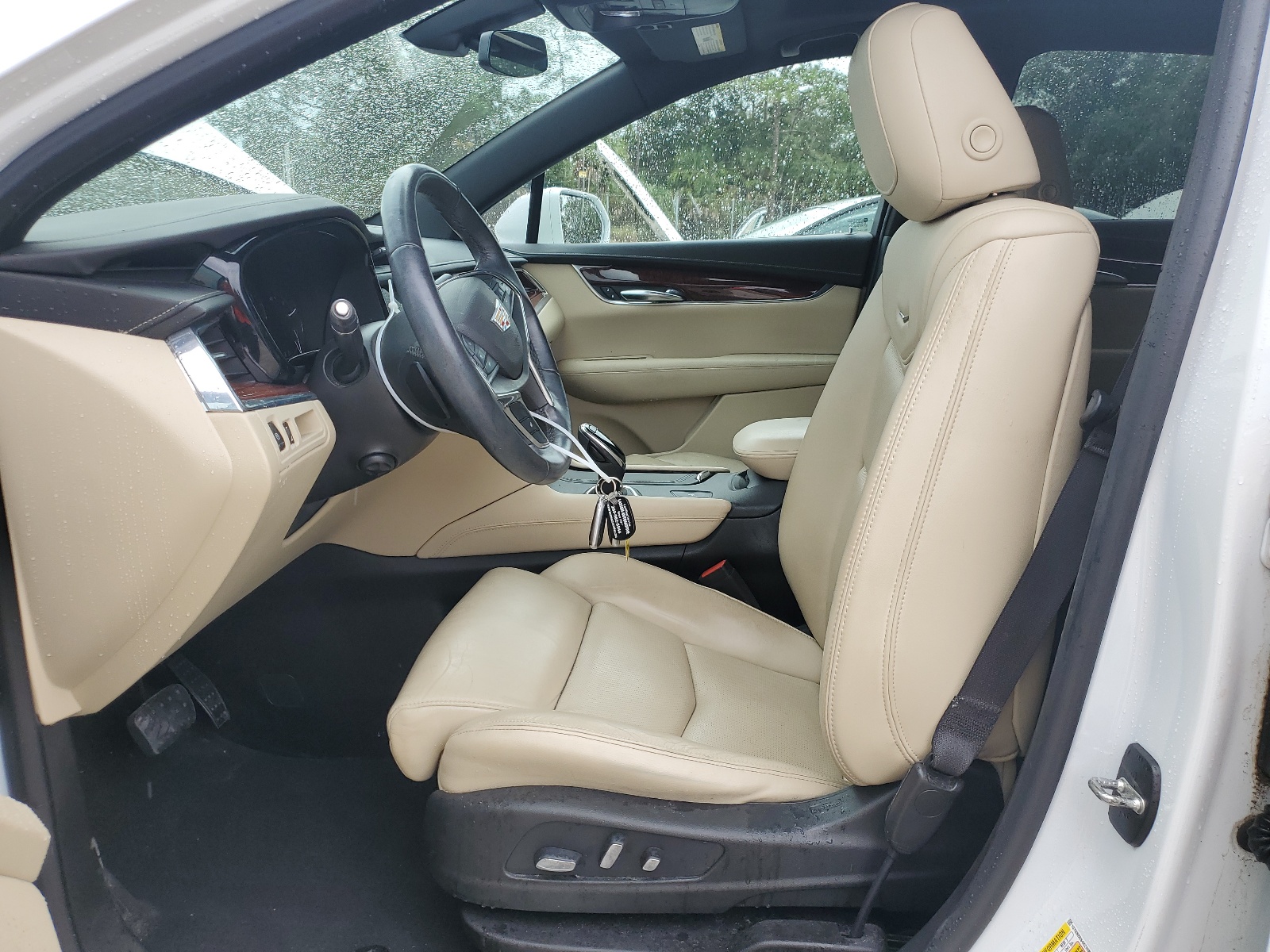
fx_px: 954
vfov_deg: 53.1
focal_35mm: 26
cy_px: 476
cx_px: 635
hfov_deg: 67.3
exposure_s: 1/435
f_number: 1.5
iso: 50
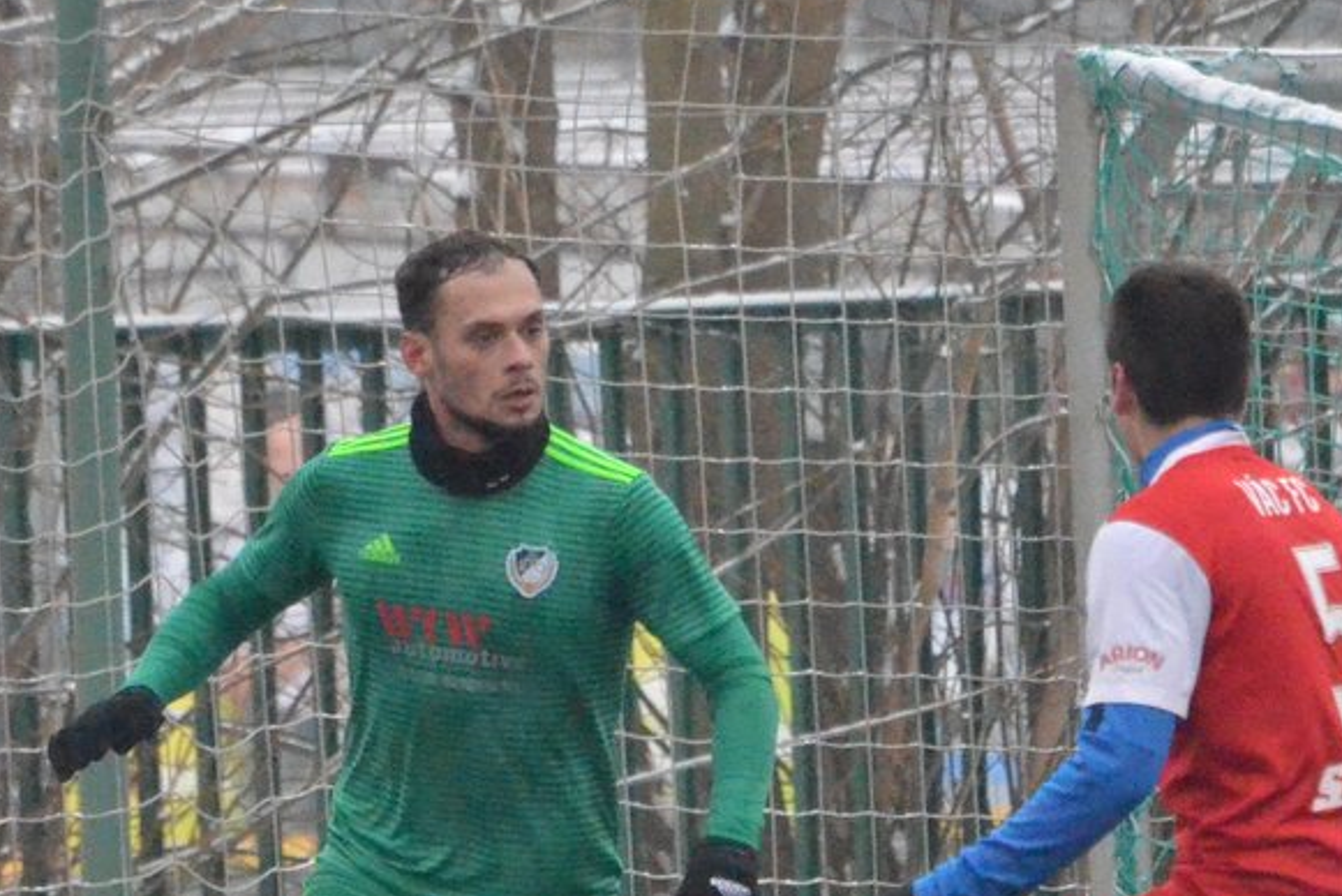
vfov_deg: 1.5
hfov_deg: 2.2
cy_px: 858
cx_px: 744
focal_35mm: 929
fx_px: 34647
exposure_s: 1/3200
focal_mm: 300
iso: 6400
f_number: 7.1
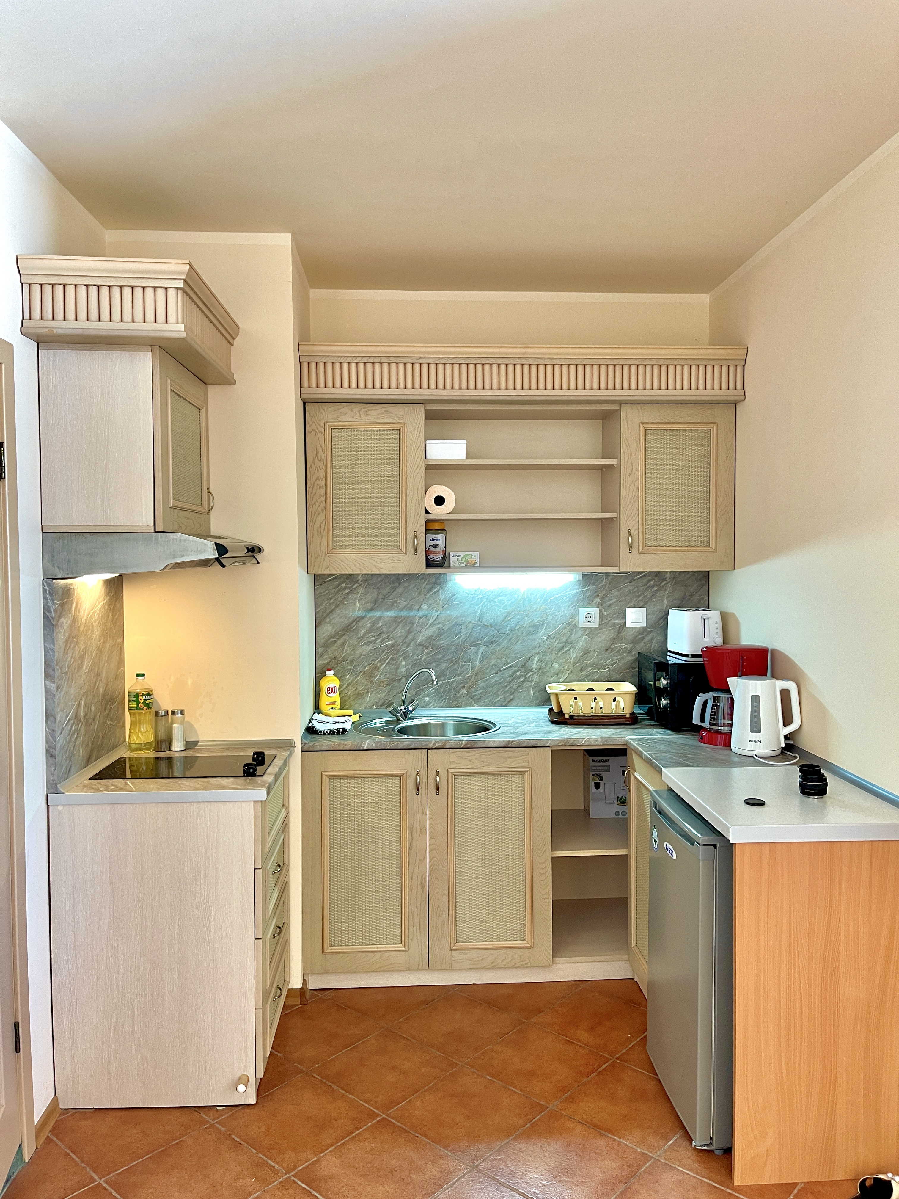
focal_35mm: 26
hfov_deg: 53.1
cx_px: 450
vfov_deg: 67.3
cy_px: 600
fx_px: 900
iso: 200
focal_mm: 5.1
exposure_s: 1/50
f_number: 1.6
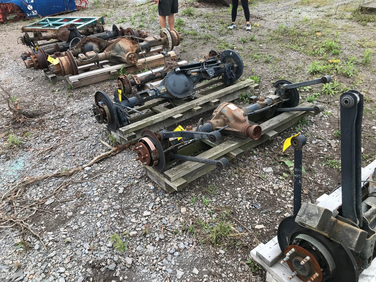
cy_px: 141
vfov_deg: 49.8
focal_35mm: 28
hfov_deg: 63.4
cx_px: 188
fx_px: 304
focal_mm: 3.99
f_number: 1.8
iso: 20
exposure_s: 1/567
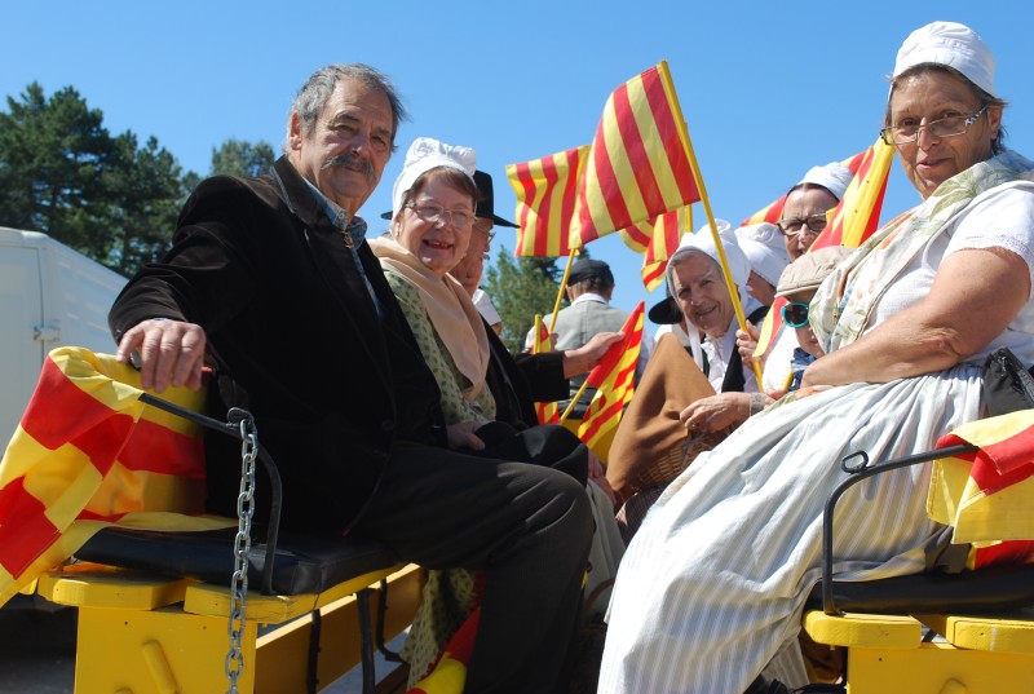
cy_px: 347
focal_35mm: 52
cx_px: 517
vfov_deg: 25.9
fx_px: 1511
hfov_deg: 37.8
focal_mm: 35
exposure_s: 1/200
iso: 100
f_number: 7.1
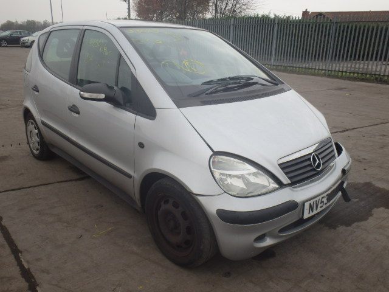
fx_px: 315
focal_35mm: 28
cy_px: 146
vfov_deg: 49.7
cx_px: 194
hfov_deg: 63.4
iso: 125
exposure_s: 1/100
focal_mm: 5
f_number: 3.9
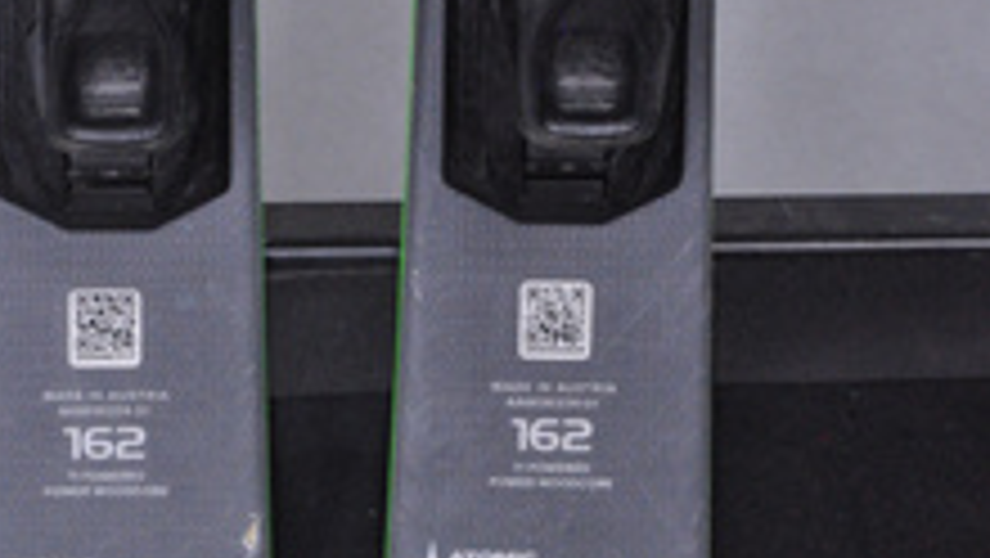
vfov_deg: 4.7
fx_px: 6750
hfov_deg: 8.4
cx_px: 322
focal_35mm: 257
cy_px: 590
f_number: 8
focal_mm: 80
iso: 3200
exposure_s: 1/125
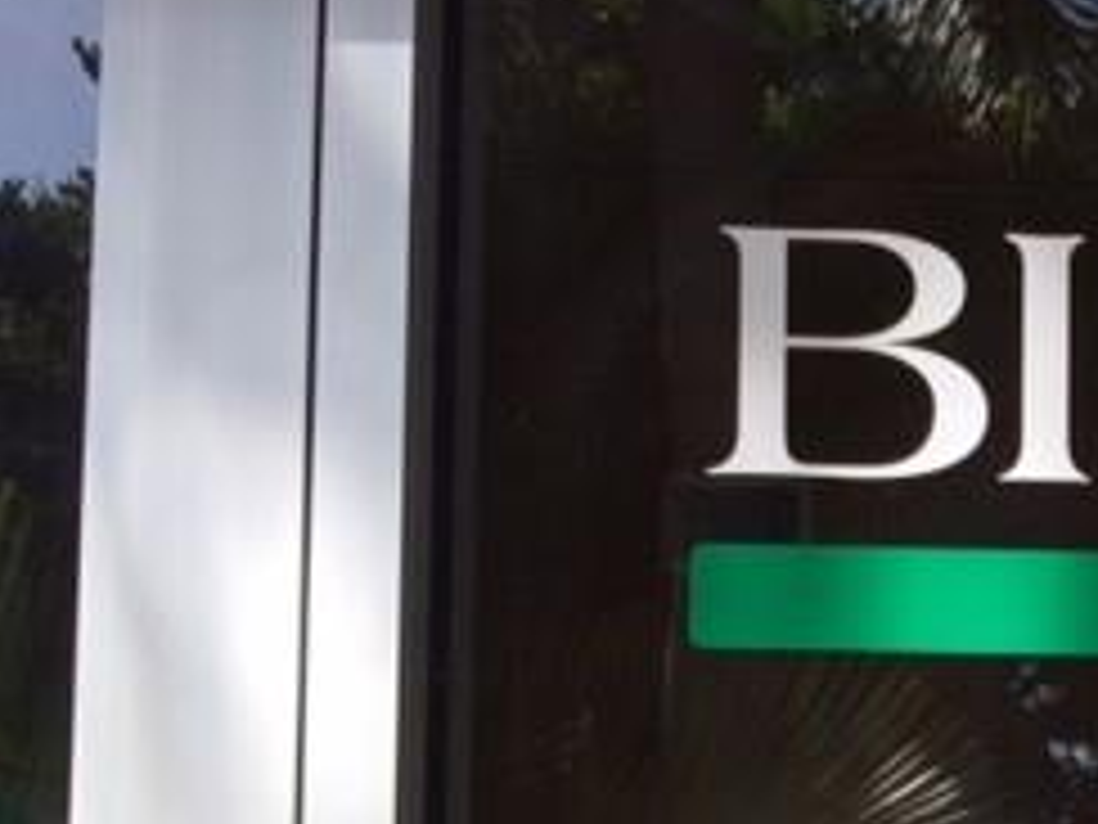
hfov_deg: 22.8
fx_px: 2411
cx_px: 1436
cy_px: 1045
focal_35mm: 76
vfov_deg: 18.2
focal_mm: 4.15
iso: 32
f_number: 2.2
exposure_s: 1/746
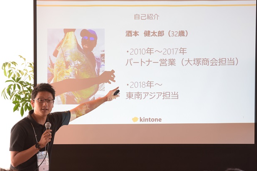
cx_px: 147
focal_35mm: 137
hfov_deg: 15.0
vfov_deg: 10.0
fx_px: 978
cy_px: 101
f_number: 5.6
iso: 1600
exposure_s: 1/125
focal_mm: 105
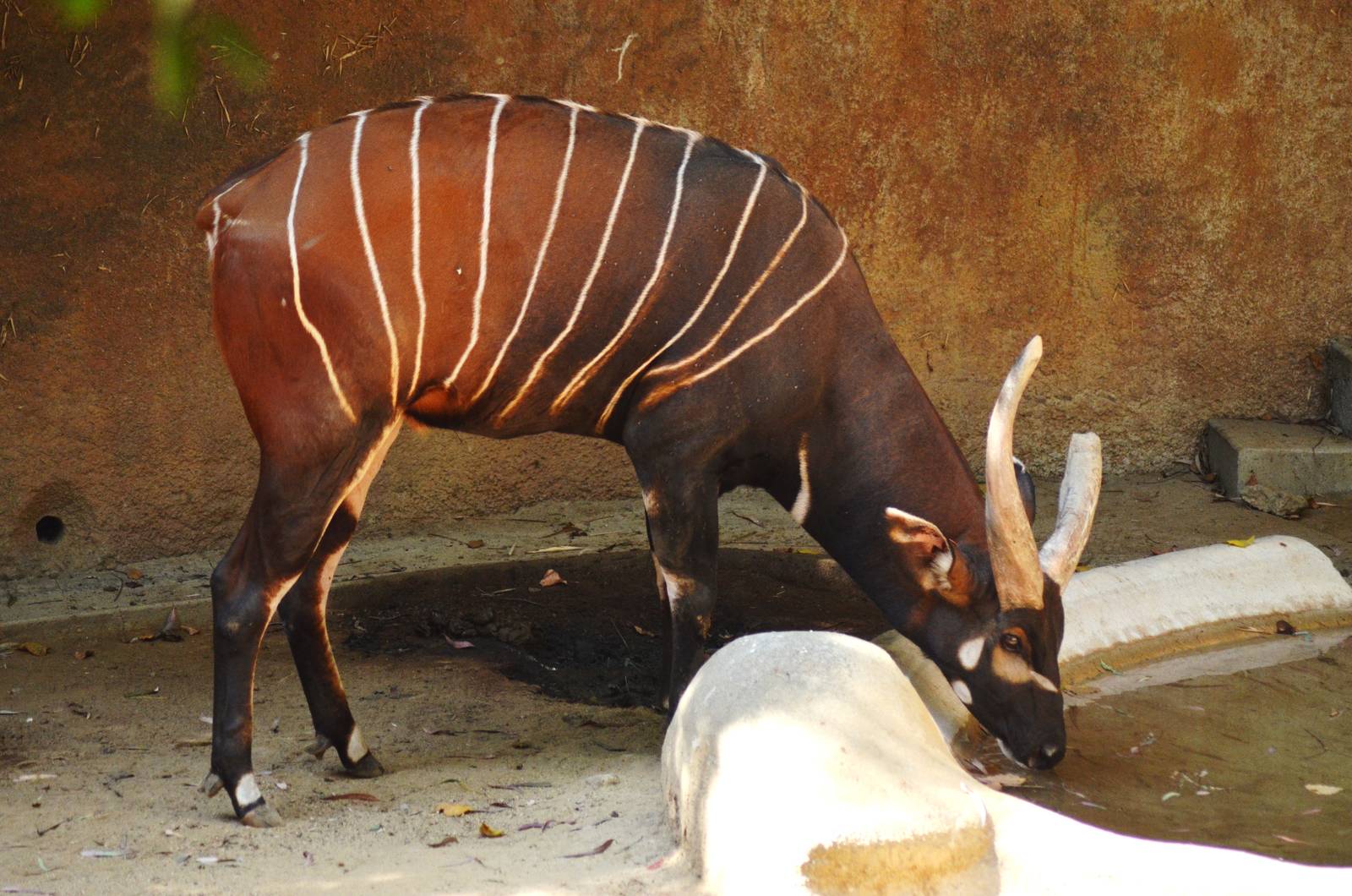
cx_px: 676
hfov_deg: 8.3
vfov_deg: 5.5
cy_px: 448
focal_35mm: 248
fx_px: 9276
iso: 800
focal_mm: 165
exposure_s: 1/1000
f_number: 4.5
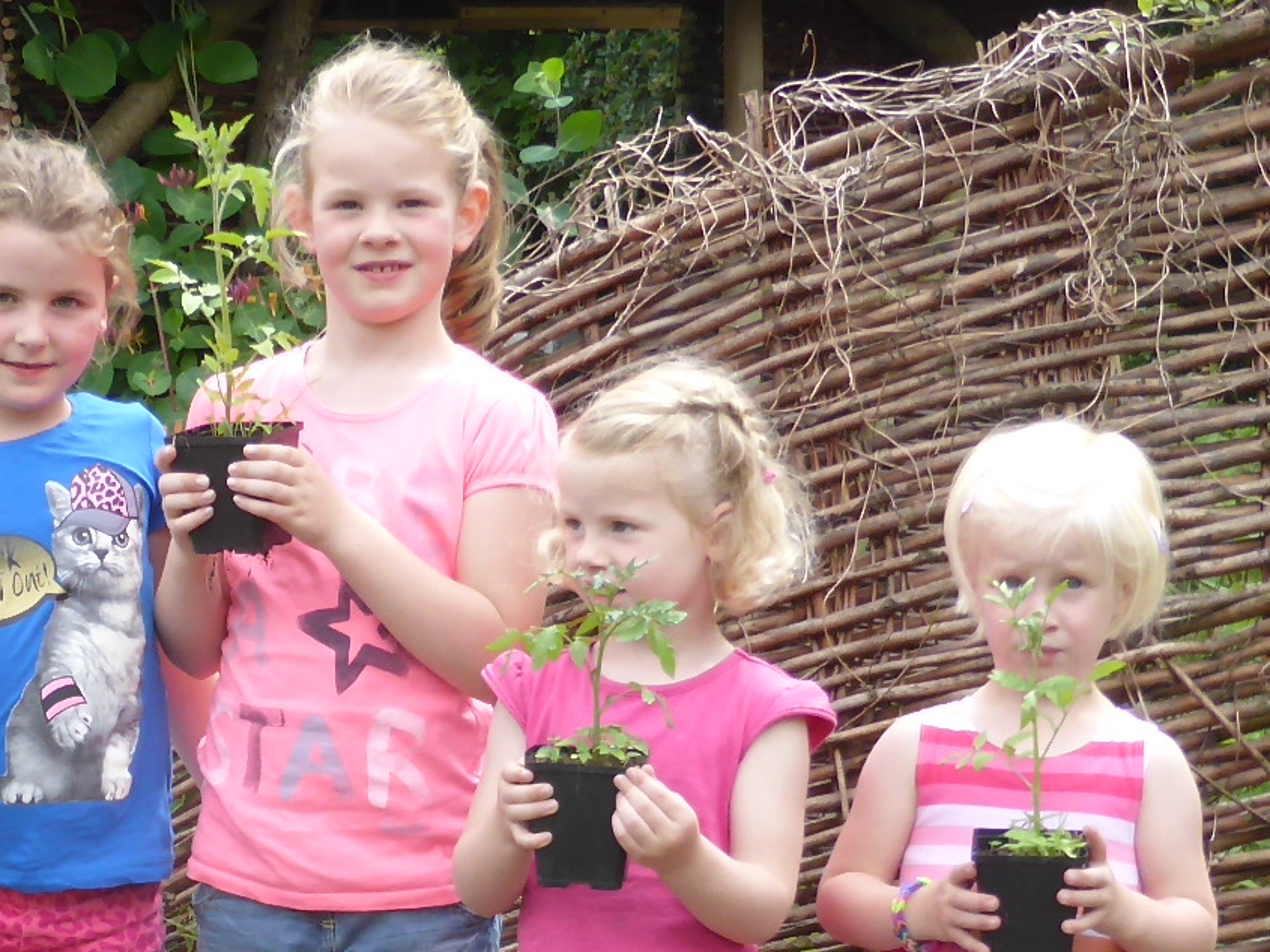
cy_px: 865
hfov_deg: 18.3
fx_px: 3890
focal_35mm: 106
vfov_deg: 13.8
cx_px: 225
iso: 100
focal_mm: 6.1
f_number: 3.7
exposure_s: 1/160
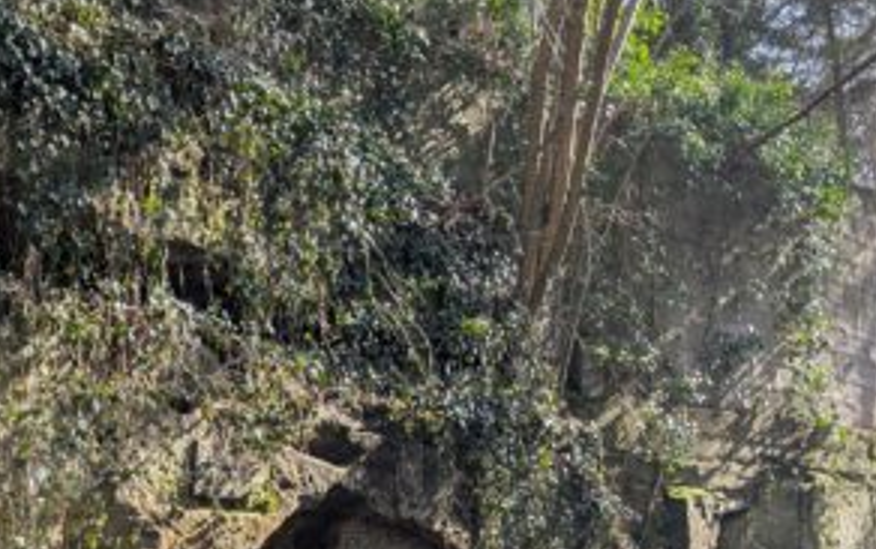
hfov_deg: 33.2
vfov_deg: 20.9
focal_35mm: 61
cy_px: 490
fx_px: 1457
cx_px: 312
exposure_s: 1/355
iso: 19
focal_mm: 6.9
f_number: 1.68
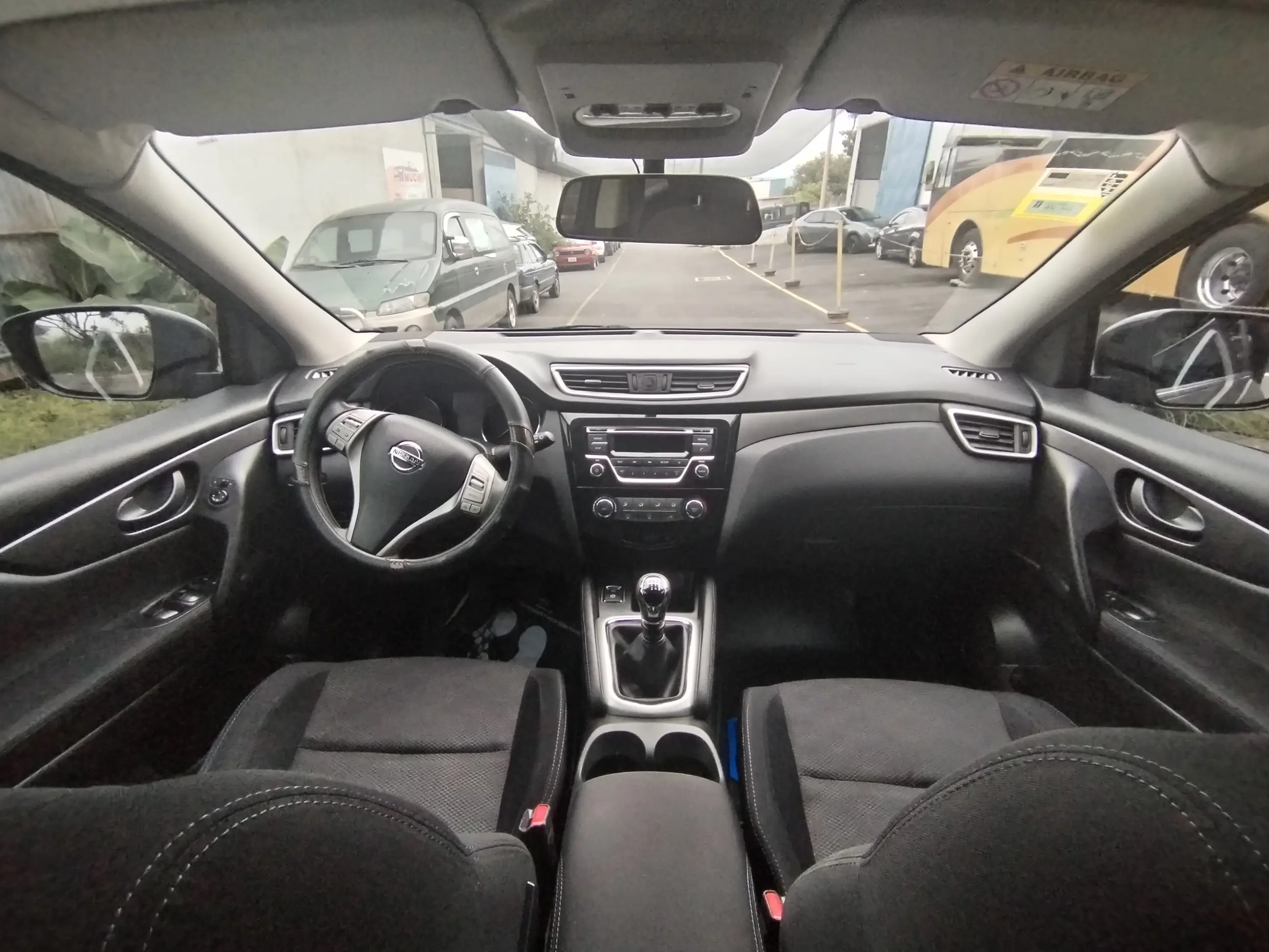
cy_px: 476
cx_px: 634
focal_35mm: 16
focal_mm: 1.42
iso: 146
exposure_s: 1/100
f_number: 2.2
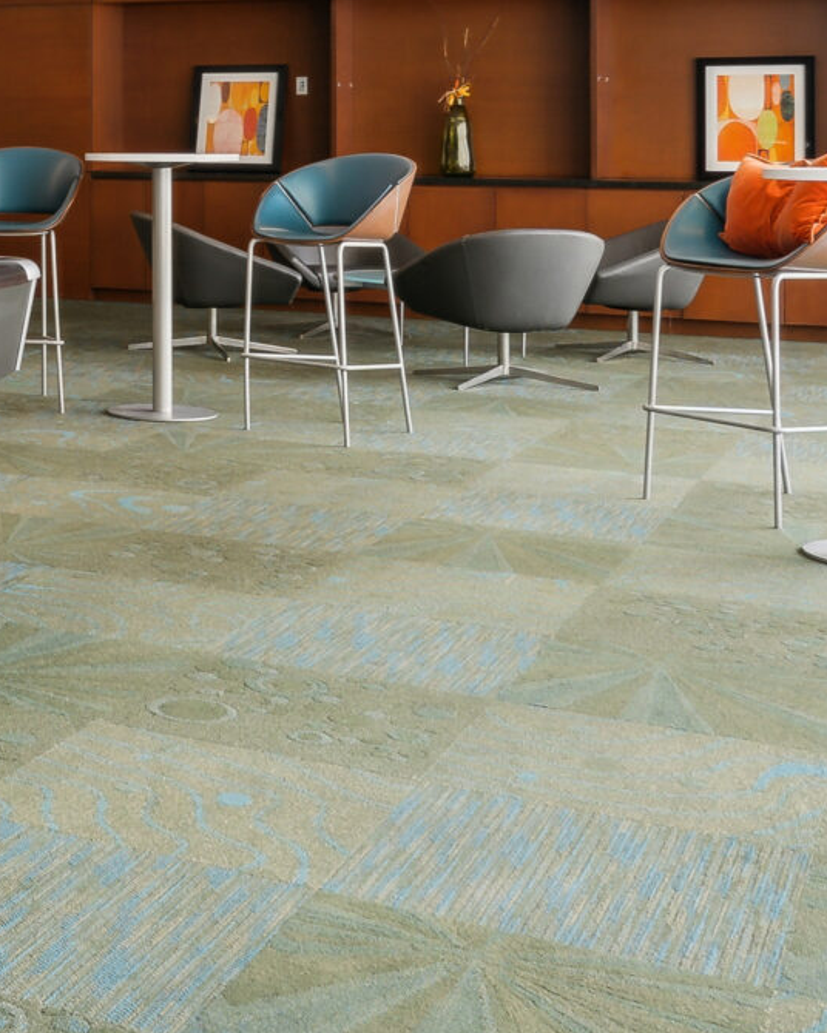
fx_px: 1866
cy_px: 119
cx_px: -292
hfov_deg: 22.1
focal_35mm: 61
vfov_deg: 29.8
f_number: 10
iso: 400
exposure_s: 1/10
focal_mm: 17
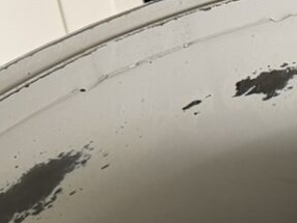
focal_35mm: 161
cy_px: 343
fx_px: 1383
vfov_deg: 9.0
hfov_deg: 10.9
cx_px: 647
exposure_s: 1/50
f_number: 1.78
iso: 200
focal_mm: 6.76
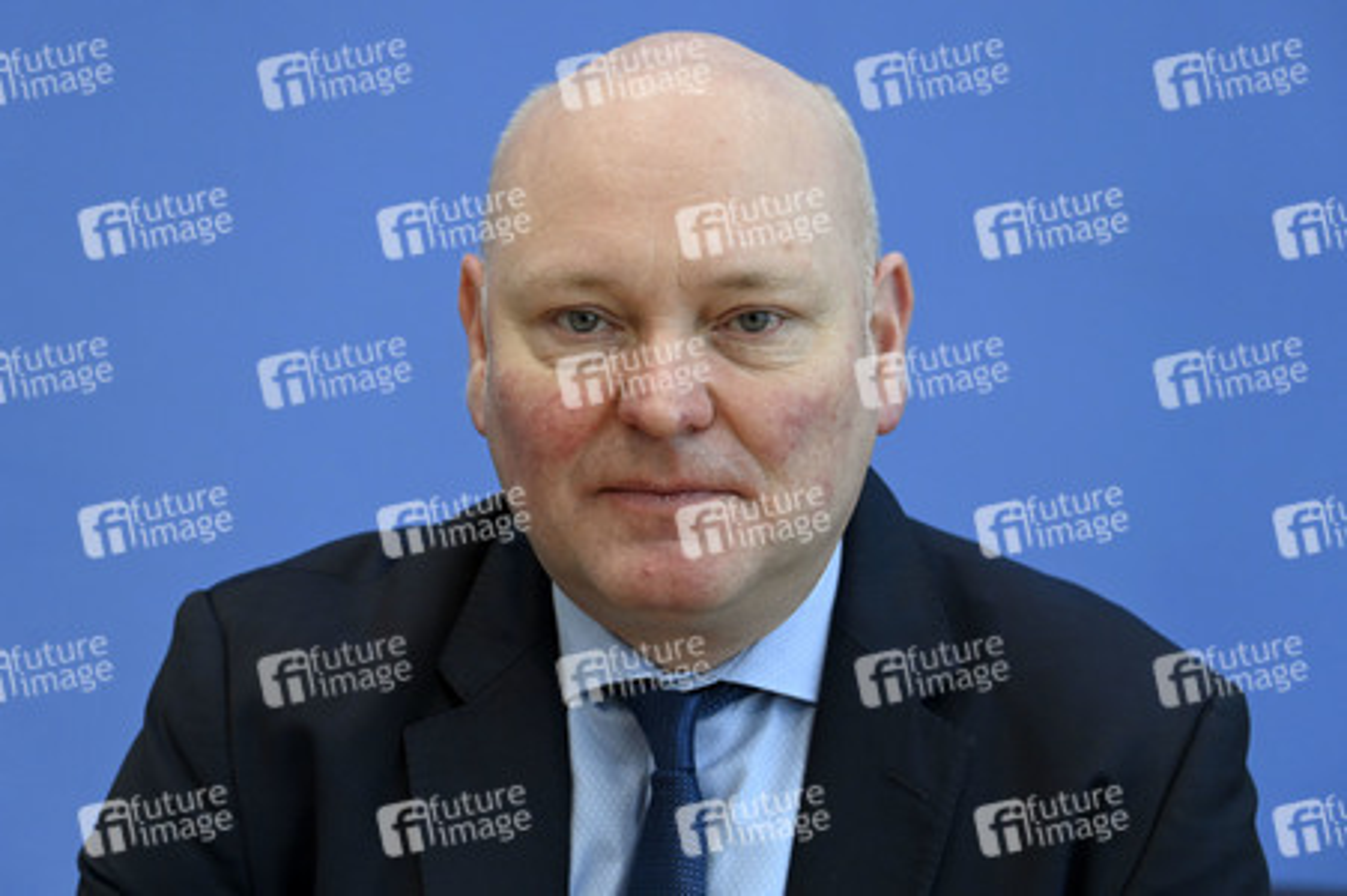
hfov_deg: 18.3
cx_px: 674
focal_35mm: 112
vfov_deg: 12.2
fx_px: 4187
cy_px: 448
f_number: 5.6
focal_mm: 112
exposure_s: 1/640
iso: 4000
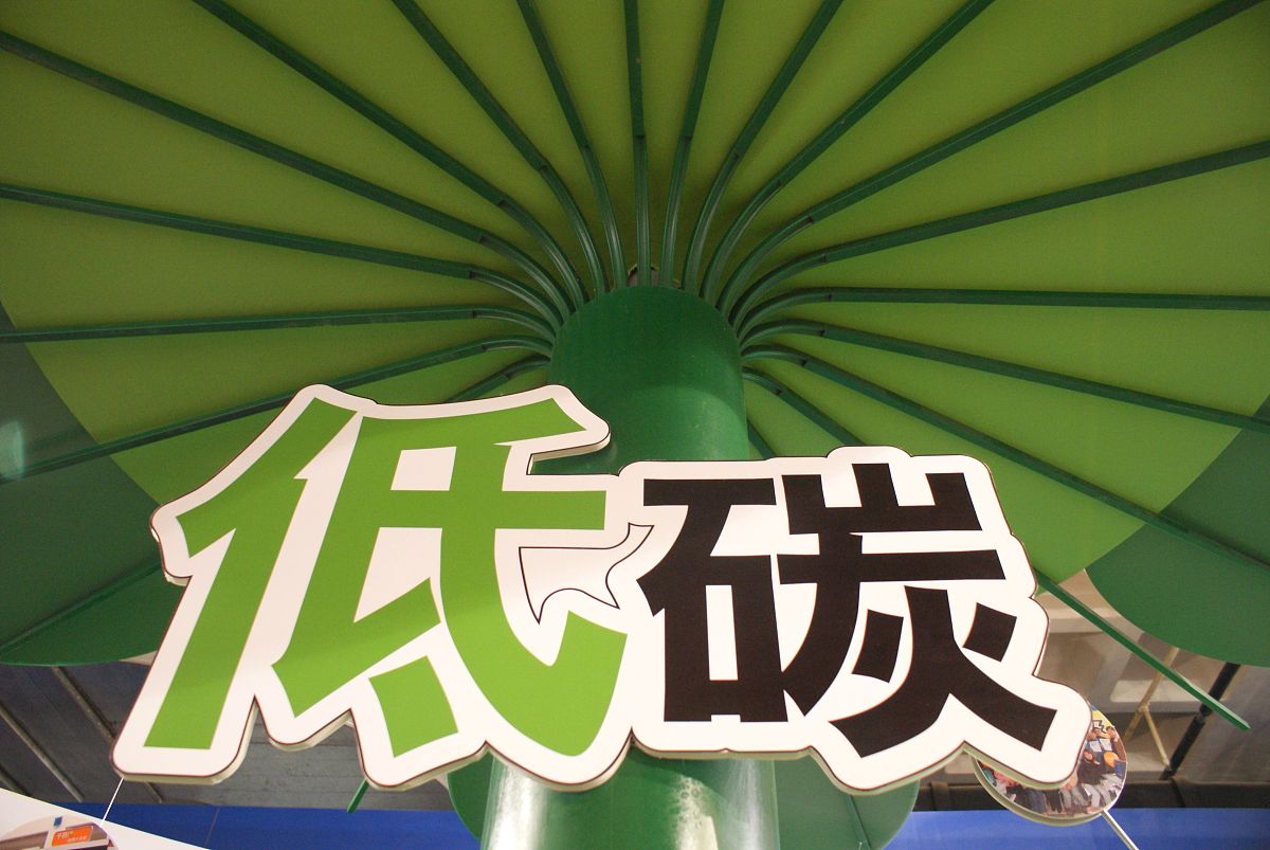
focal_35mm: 27
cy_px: 425
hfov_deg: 67.3
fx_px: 954
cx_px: 635
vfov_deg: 48.0
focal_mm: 18
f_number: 3.5
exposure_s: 1/25
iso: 800
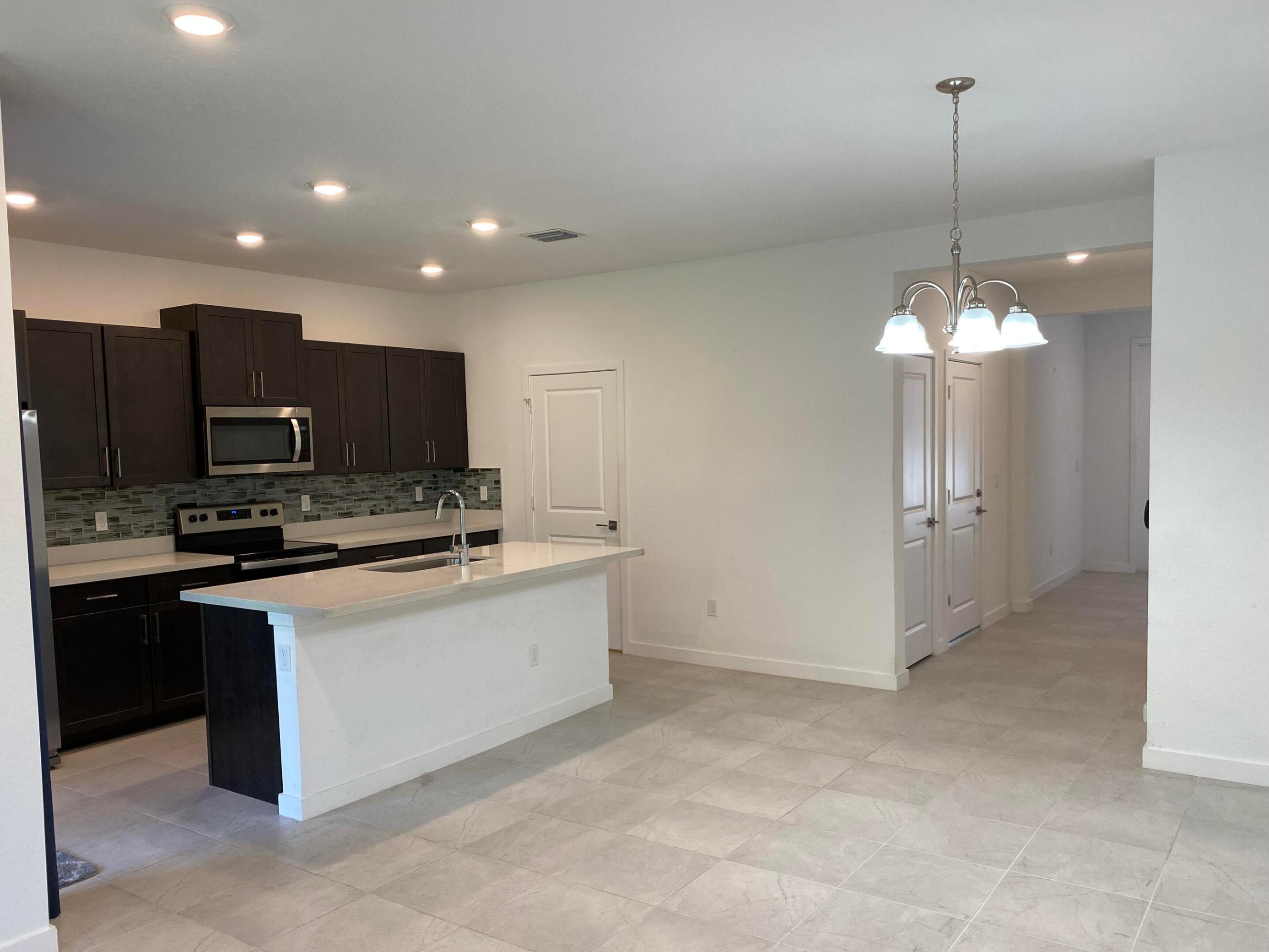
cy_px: 492
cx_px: 611
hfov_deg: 65.3
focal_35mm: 27
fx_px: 990
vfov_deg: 51.3
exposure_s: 1/120
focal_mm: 4.25
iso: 100
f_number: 1.8
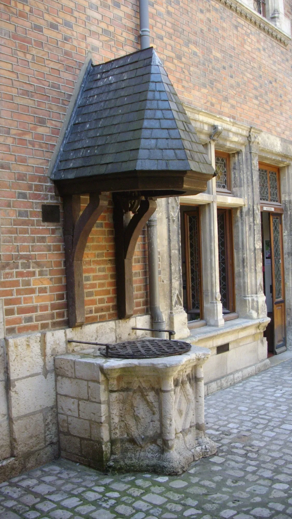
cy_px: 257
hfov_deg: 29.0
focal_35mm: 41
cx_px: 160
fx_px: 564
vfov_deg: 49.4
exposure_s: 1/125
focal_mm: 6.2
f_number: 2.8
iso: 126
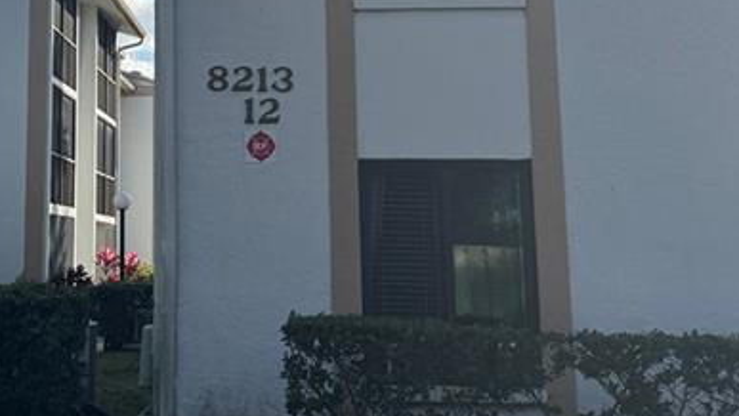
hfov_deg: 25.9
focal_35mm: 81
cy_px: -69
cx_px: 202
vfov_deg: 14.5
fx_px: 1588
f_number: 1.78
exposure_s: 1/6410
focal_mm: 6.76
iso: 80
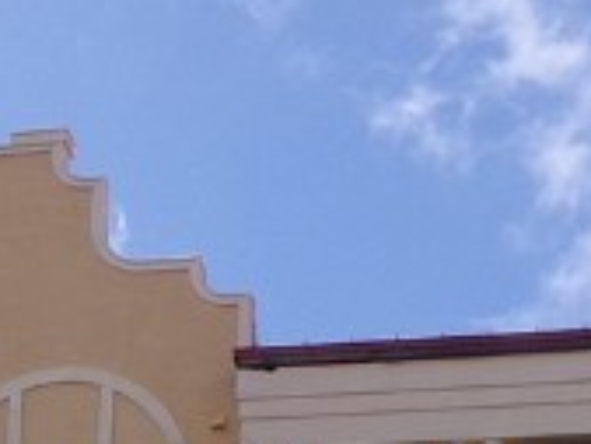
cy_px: 829
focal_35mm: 145
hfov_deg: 13.3
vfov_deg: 9.7
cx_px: -63
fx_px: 2477
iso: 80
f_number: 5.8
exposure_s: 1/300
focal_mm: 4.3
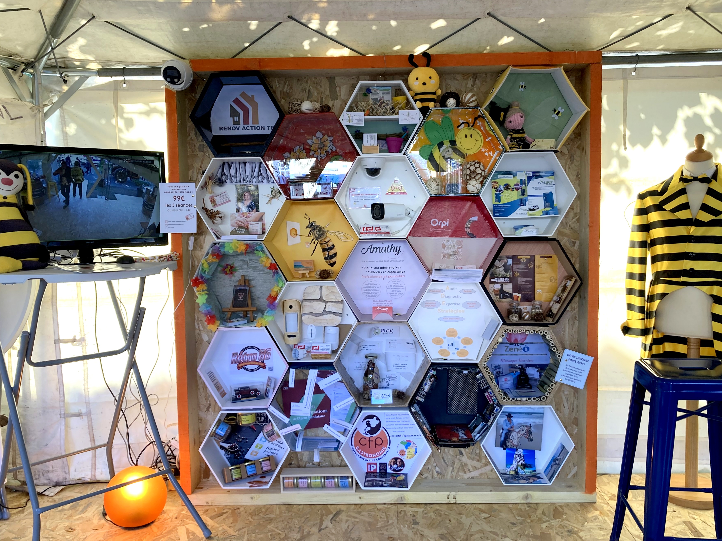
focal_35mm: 32
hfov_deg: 56.8
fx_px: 667
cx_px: 374
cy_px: 287
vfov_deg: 44.1
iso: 40
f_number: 1.8
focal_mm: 3.99
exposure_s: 1/101
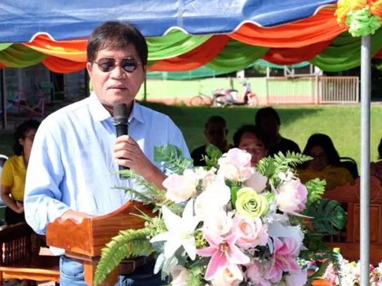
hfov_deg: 23.8
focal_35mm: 82
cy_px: 142
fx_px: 905
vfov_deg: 18.0
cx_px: 168
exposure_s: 1/400
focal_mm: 50
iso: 250
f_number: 5.6
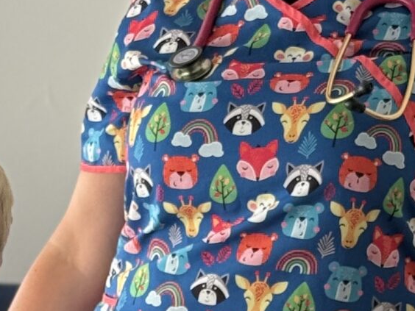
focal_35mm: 218
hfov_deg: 9.1
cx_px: 112
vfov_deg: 6.7
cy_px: 518
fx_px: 2614
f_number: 1.78
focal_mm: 6.76
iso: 64
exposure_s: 1/122
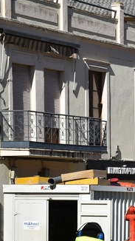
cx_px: 255
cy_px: 208
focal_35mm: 217
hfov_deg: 5.5
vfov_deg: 9.9
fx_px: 1383
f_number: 11
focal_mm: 50
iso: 200
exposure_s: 1/500
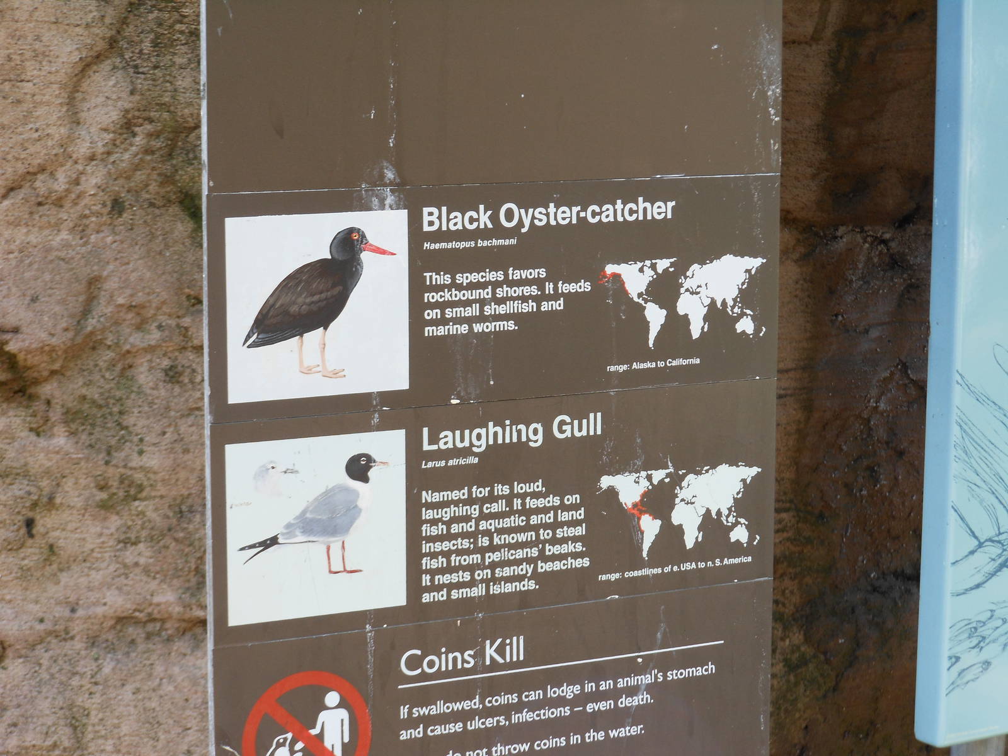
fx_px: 2533
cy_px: 378
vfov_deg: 17.0
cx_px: 504
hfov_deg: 22.5
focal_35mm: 87
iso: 80
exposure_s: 1/40
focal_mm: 15.6
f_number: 5.3
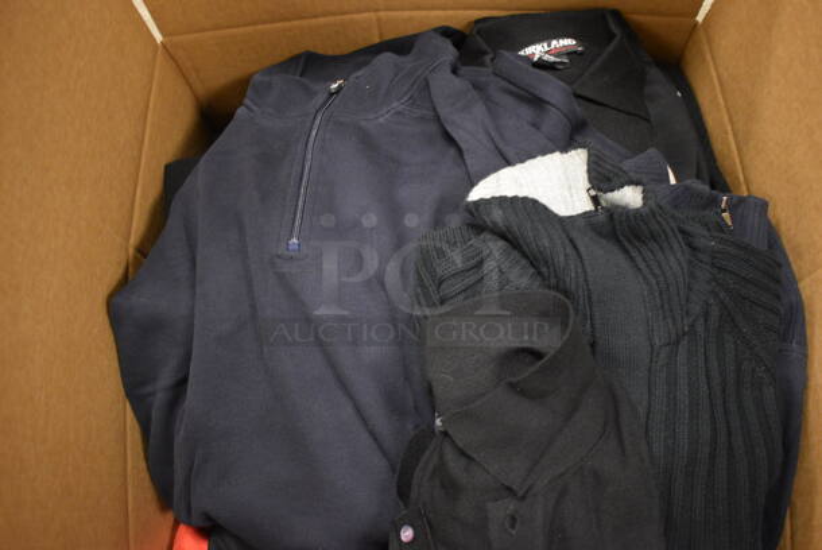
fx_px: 823
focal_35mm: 36
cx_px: 411
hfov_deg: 53.1
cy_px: 275
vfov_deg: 37.0
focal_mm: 24
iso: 2200
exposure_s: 1/30
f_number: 3.8
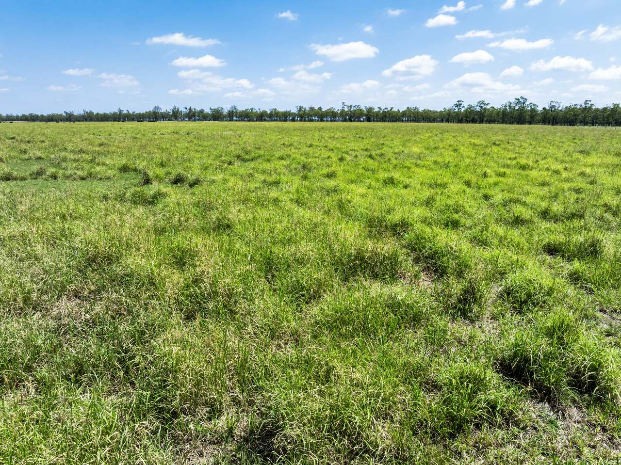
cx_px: 310
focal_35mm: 24
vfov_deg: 56.8
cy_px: 232
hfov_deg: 71.6
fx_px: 430
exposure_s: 1/500
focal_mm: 12.29
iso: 100
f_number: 5.6
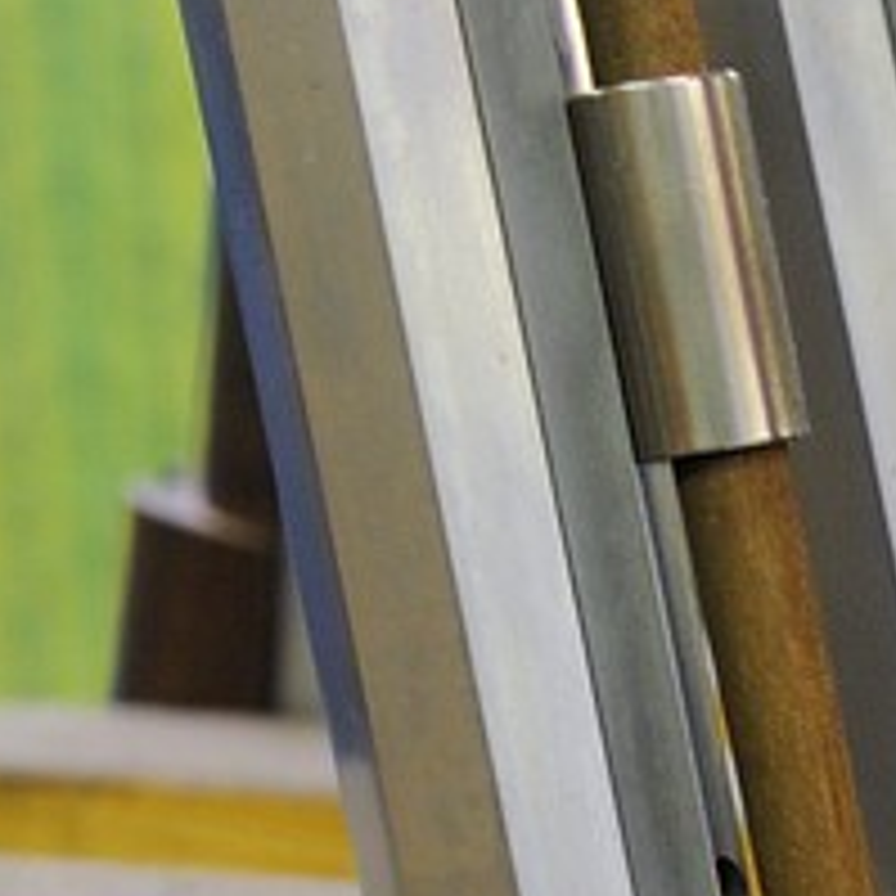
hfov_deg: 6.6
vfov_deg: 6.8
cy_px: 1891
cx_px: 2377
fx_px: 7204
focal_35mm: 246
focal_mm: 36
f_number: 4
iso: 800
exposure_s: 1/40
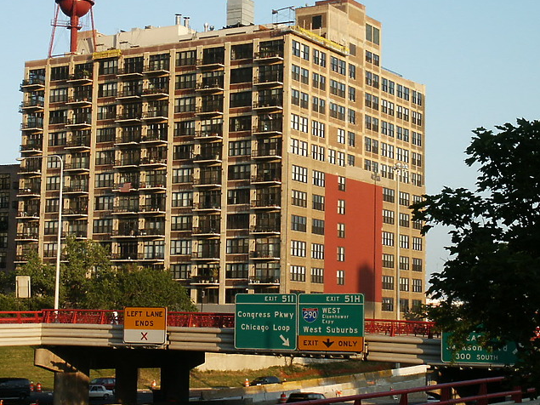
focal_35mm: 78
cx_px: 231
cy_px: 183
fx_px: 1217
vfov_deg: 18.9
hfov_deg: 25.0
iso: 64
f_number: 8
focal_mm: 11.44
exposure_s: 1/90
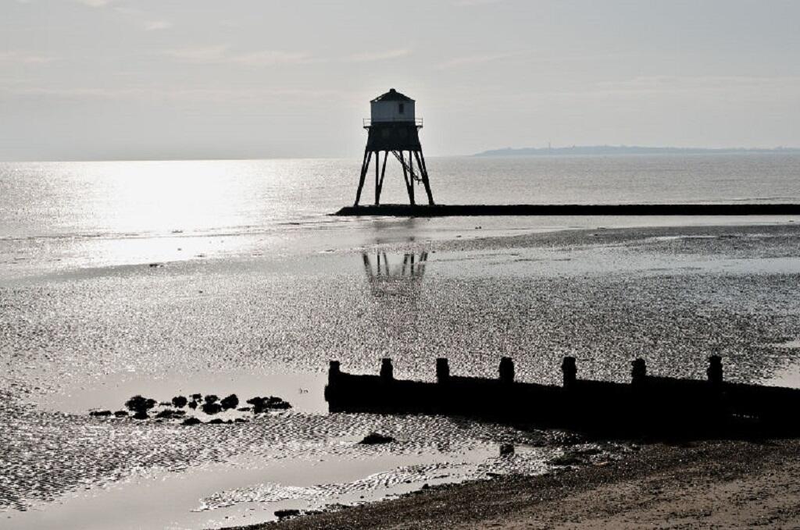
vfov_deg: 16.2
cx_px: 400
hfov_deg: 24.2
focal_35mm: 84
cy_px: 265
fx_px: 1863
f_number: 8
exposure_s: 1/4000
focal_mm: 56
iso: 200
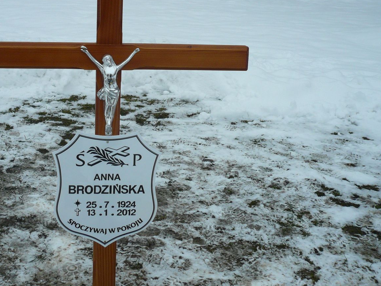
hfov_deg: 39.3
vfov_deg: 30.2
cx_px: 135
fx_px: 528
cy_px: 118
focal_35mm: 48
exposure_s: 1/800
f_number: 3.1
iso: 100
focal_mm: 6.1
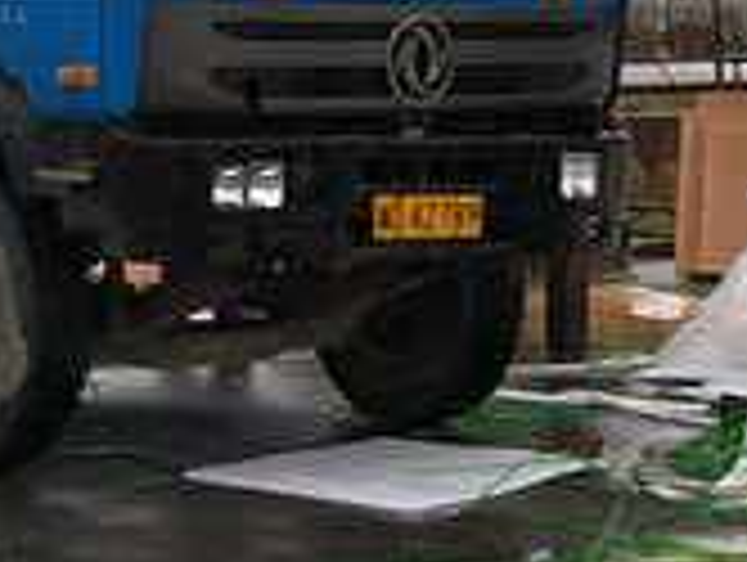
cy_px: -580
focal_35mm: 173
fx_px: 3739
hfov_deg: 11.4
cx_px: 171
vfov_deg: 8.2
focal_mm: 3.95
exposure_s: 1/533
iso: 63
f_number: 1.8
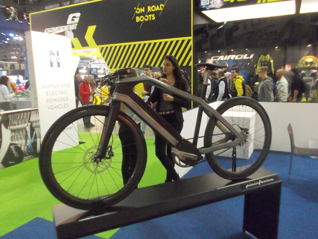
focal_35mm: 28
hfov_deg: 63.4
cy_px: 120
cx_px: 159
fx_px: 257
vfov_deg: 49.7
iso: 800
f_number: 2.7
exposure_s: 1/60
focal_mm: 4
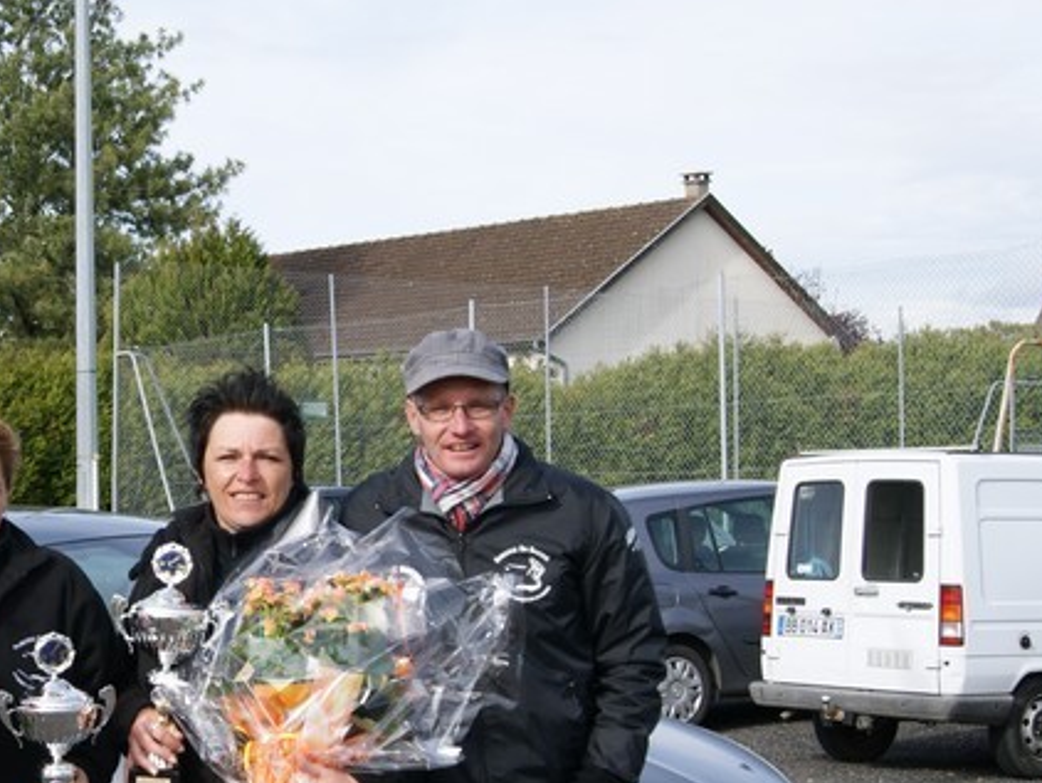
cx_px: 91
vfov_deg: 18.0
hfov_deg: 23.2
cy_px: 517
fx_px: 2470
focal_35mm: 82
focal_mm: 30
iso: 100
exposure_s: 1/80
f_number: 11
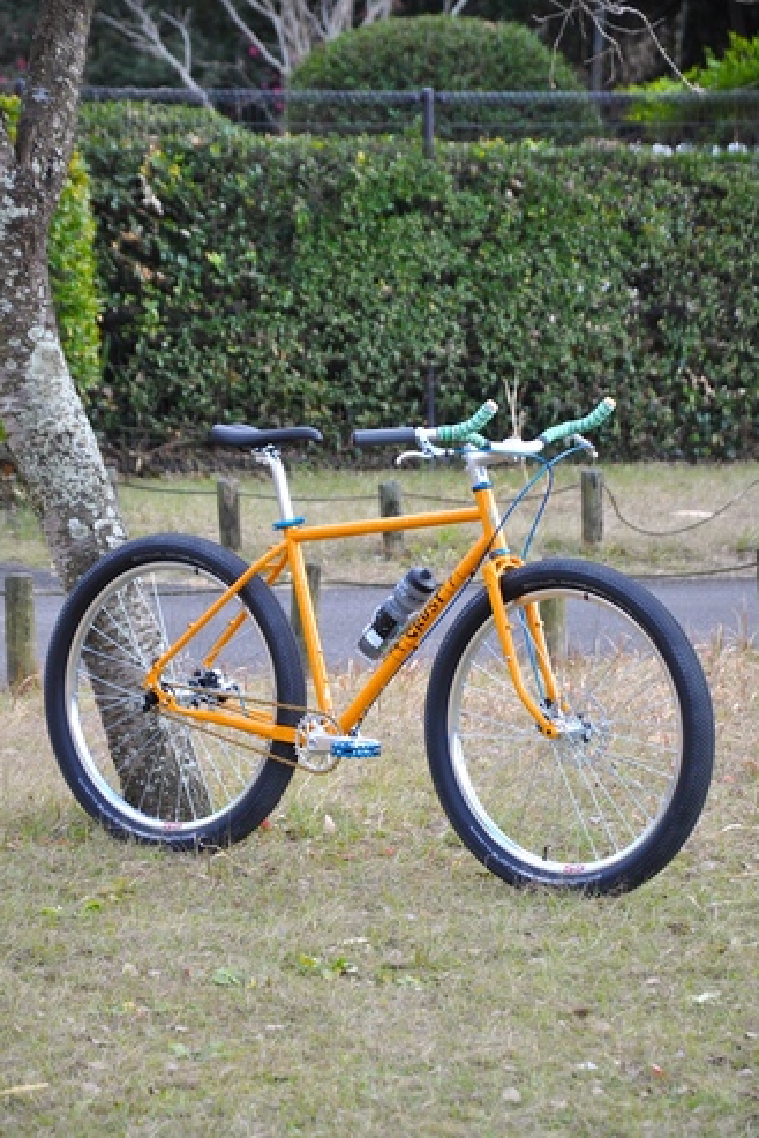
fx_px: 5040
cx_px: 378
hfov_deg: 8.6
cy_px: 563
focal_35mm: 160
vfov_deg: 12.9
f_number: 5.6
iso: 400
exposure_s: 1/250
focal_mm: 105
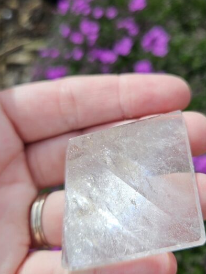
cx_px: 125
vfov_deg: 45.6
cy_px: 155
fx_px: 325
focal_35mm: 41
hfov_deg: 35.0
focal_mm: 5.4
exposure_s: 1/1202
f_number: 1.8
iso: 25
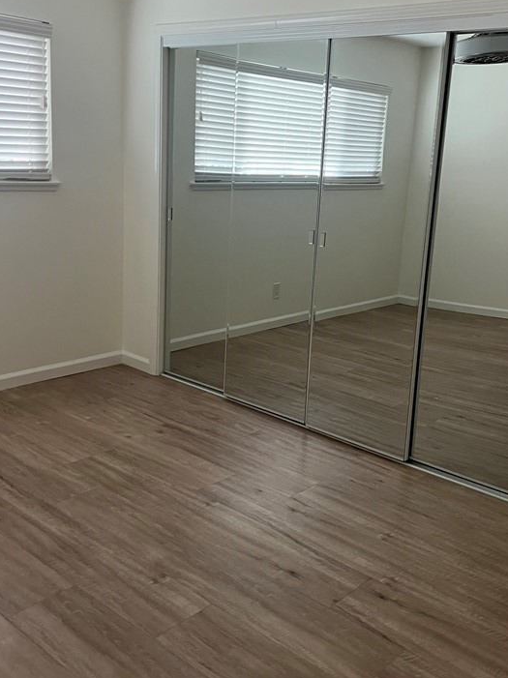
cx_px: 289
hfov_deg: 37.6
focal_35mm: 38
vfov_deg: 49.0
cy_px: 312
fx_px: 744
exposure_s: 1/60
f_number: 1.5
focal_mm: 5.7
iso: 160
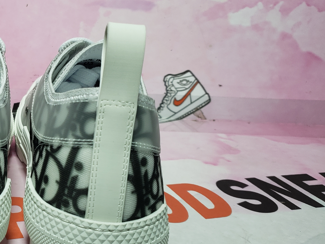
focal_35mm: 51
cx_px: 8
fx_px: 479
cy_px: 142
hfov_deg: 34.4
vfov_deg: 28.5
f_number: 1.5
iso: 50
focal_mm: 4.3
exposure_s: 1/526
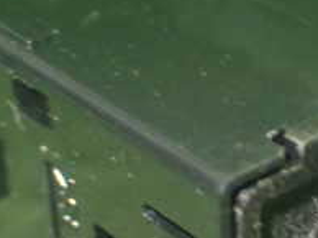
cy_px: 200
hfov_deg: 12.7
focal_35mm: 155
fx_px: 1422
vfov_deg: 9.5
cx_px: 279
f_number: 3.2
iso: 800
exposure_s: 1/20
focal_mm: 9.01
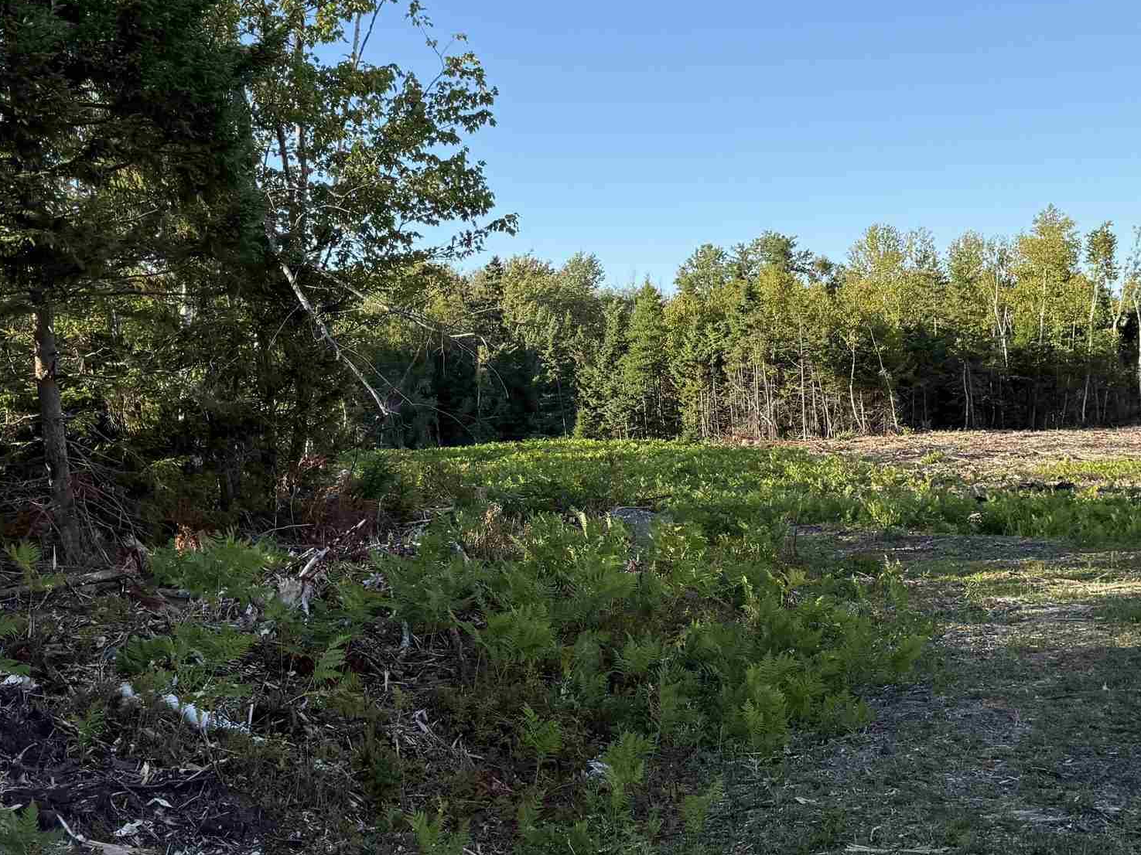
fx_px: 1648
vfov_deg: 29.1
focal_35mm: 50
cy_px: 400
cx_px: 673
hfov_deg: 38.1
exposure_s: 1/1901
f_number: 1.78
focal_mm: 6.76
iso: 80
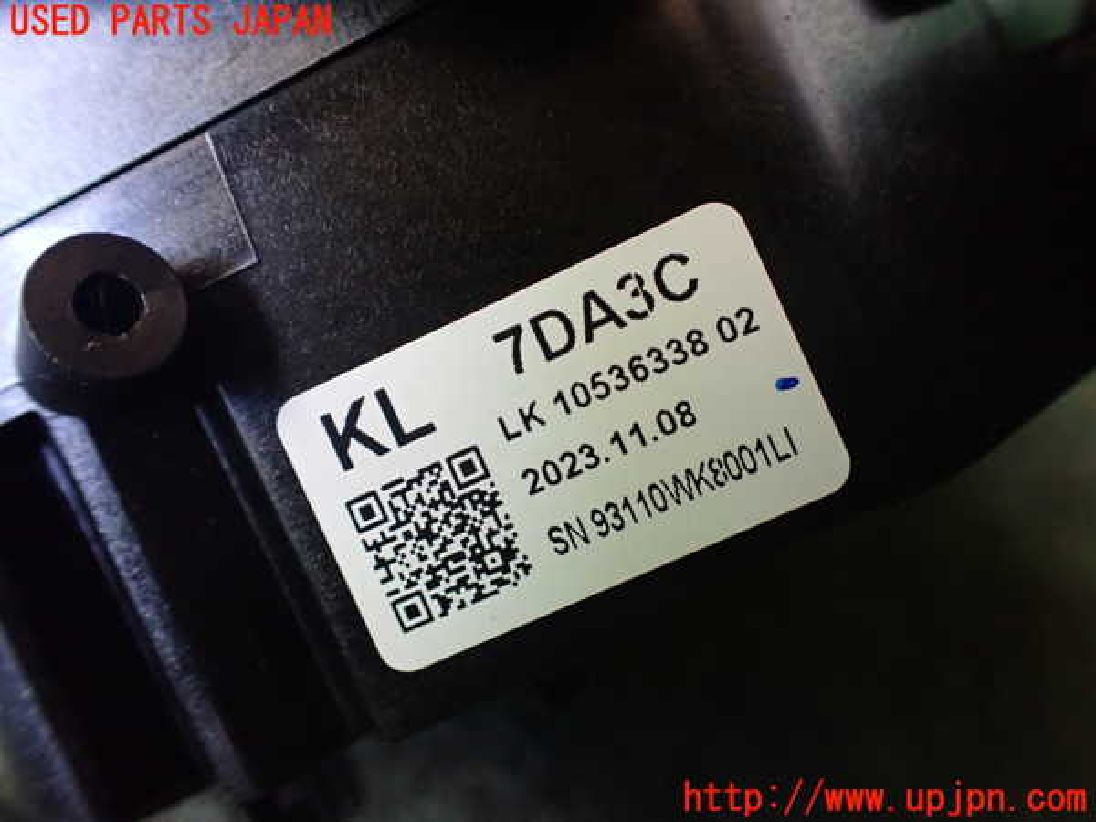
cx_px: 548
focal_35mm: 30
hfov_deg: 60.0
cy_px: 411
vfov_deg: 46.8
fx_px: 950
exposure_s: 1/100
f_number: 2.3
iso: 800
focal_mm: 5.4
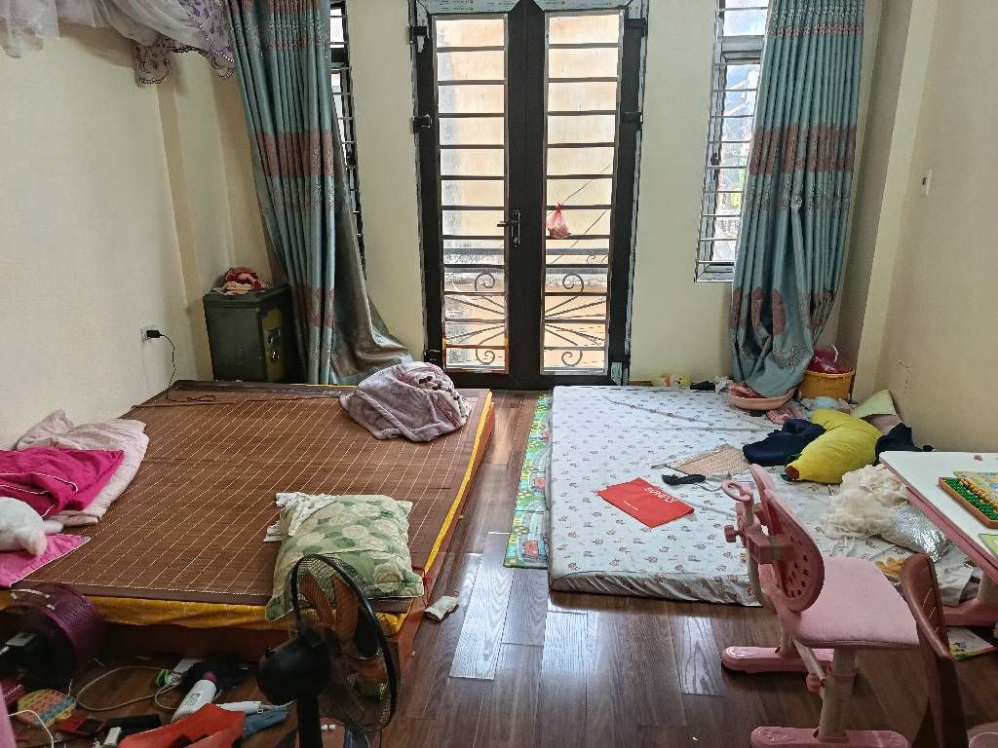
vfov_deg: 56.8
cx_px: 499
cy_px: 374
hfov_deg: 71.6
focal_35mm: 24
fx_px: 692
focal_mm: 5.24
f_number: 1.7
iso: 271
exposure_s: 1/100
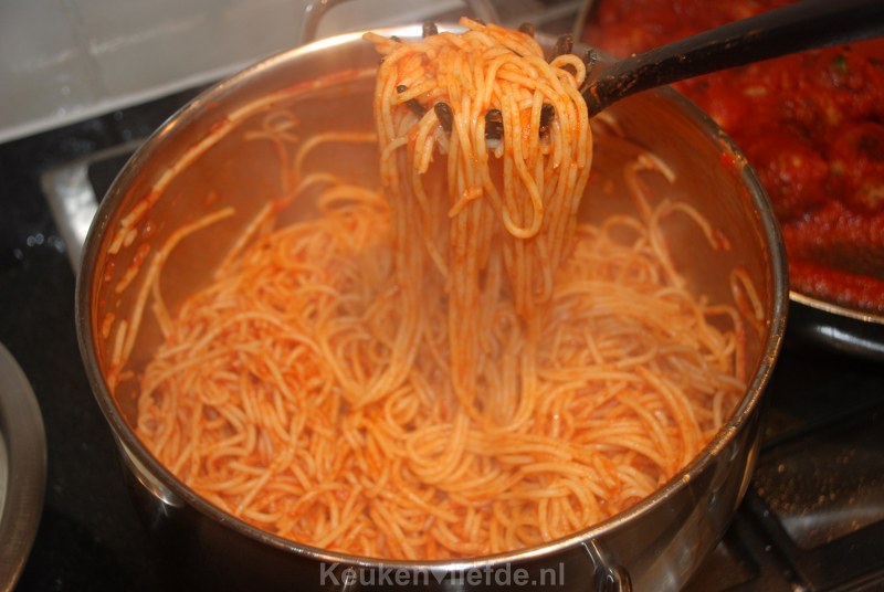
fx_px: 1291
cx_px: 442
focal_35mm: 52
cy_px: 296
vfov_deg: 25.8
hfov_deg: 37.8
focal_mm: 35
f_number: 4.5
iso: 200
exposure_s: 1/60
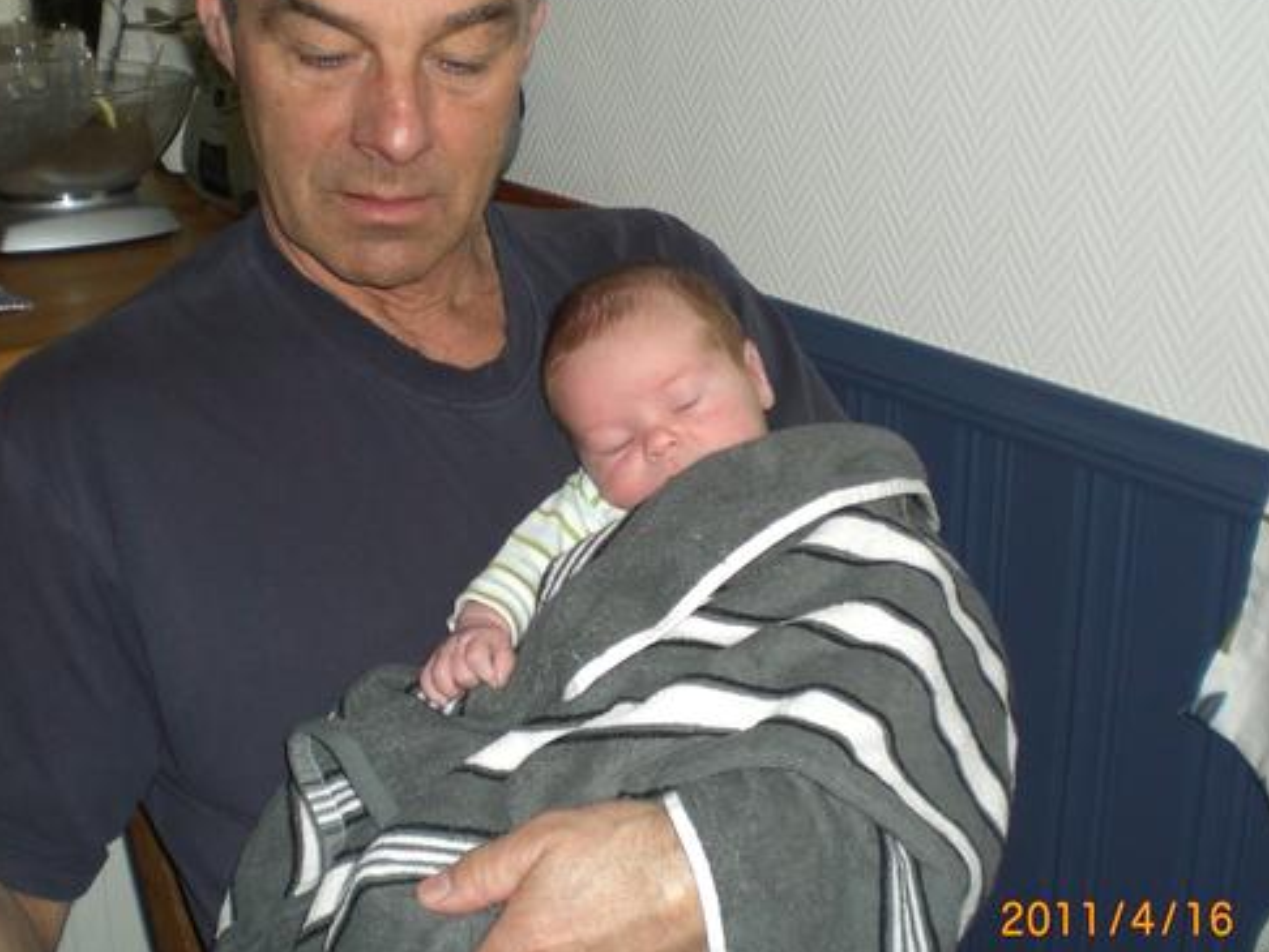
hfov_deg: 38.2
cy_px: 420
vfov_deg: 29.1
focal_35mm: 50
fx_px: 1834
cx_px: 655
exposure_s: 1/60
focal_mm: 6.3
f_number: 3.1
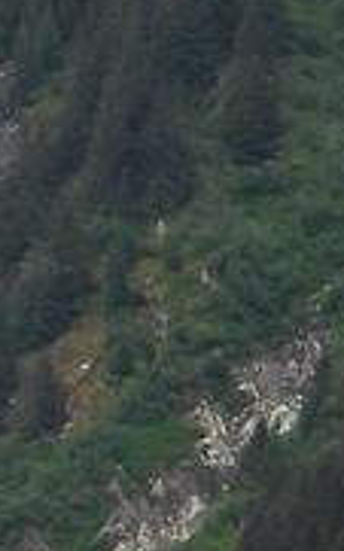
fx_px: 16919
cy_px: -651
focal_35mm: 1127
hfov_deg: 1.2
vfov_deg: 1.9
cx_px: -999
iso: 100
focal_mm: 26.8
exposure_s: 1/400
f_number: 4.5
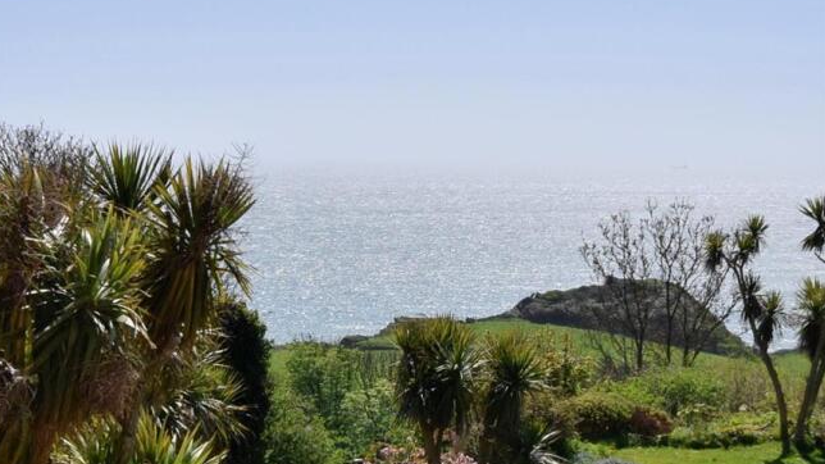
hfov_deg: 61.0
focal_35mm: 32
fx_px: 700
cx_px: 407
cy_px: 261
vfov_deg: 36.6
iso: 400
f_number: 9
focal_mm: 20
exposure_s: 1/2000
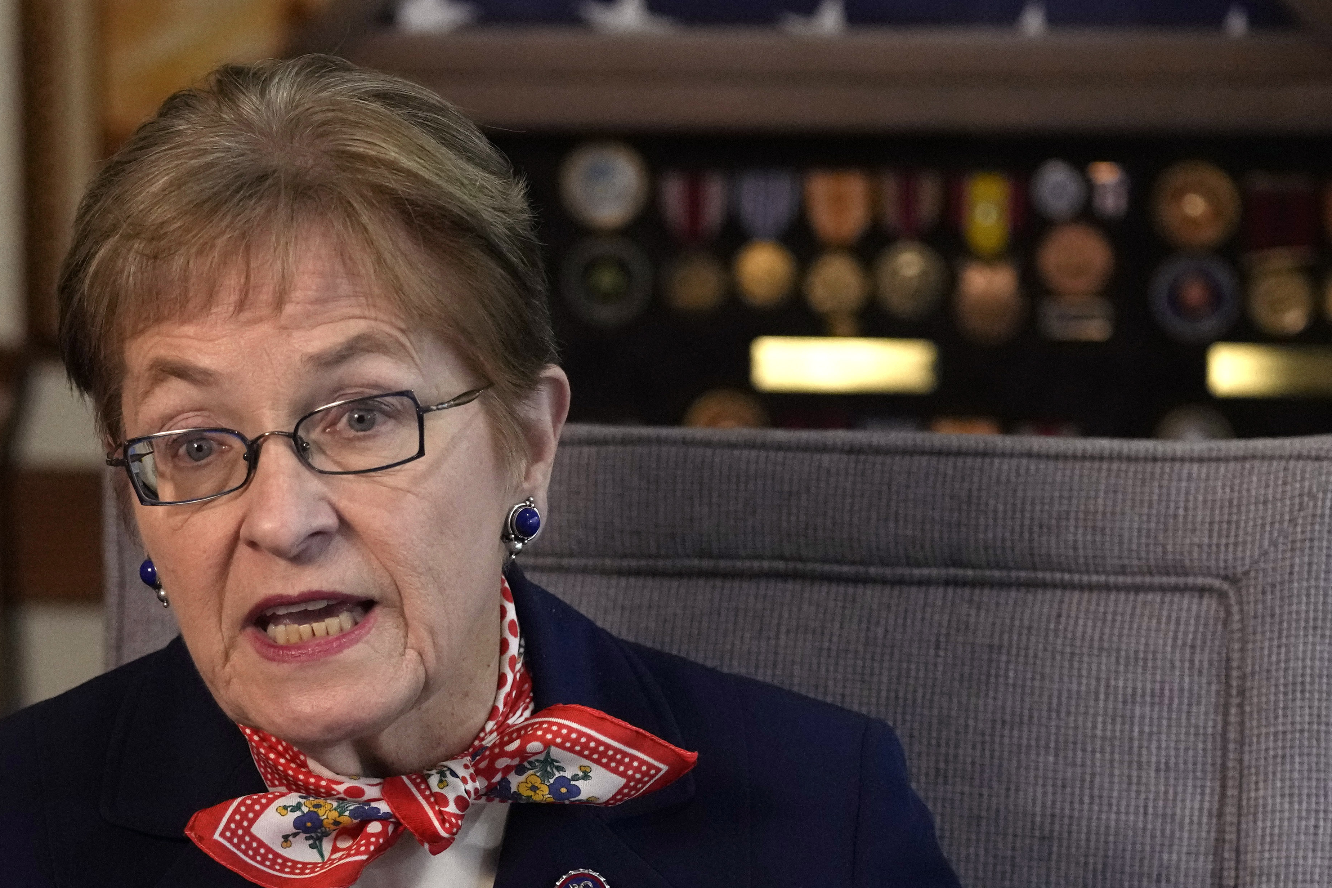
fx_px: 9767
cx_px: 321
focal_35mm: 264
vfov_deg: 5.2
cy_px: 874
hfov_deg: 7.8
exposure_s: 1/640
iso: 4000
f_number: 3.2
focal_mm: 113
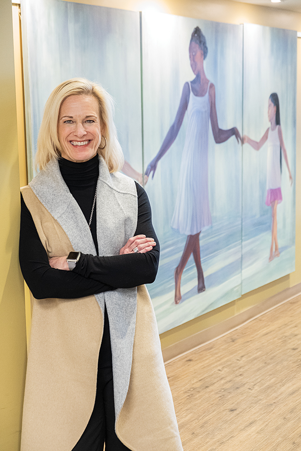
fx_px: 803
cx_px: 150
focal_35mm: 64
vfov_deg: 31.4
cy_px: 226
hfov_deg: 21.2
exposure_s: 1/60
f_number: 4.5
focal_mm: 42.5
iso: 3200
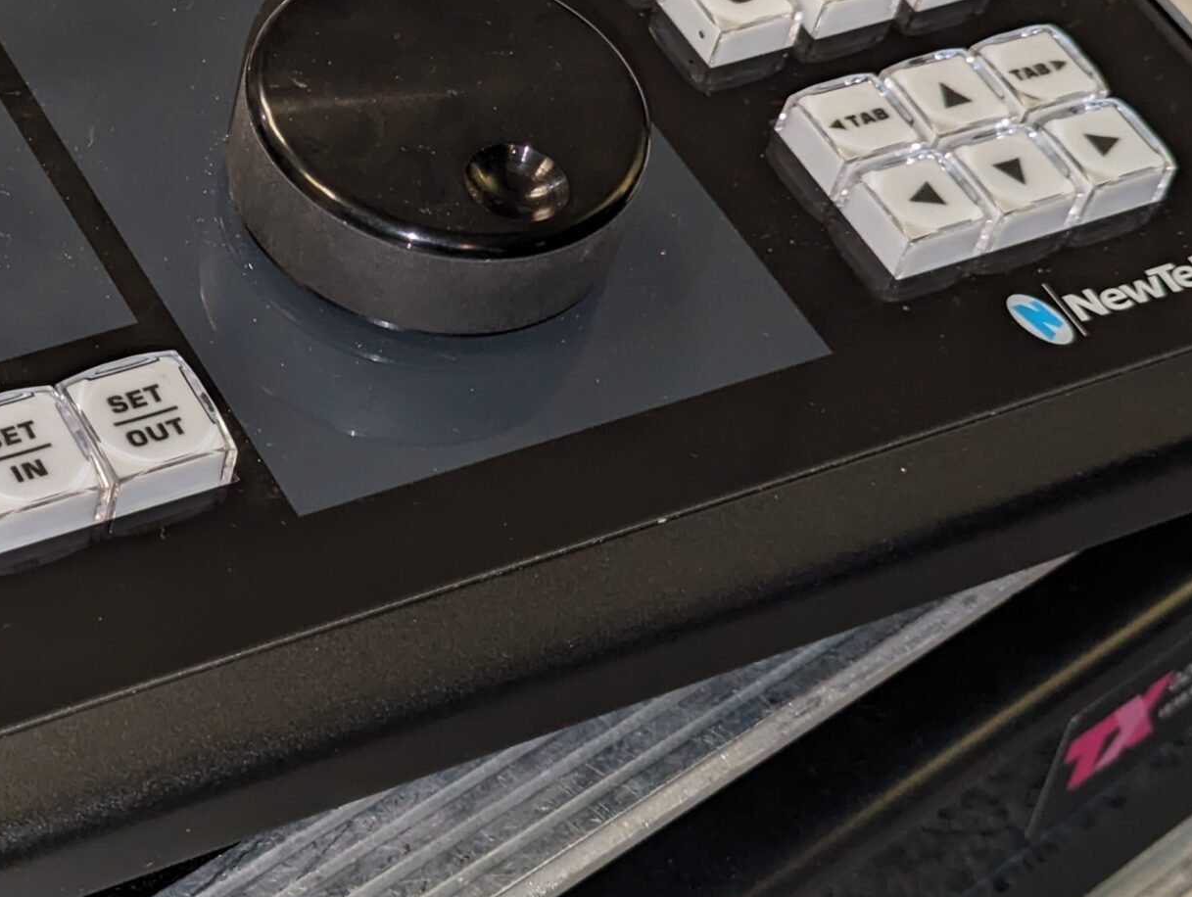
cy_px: 204
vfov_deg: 14.6
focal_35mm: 101
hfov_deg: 19.0
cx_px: 69
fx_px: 3482
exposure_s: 1/33.3
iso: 159
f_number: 1.85
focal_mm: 6.81
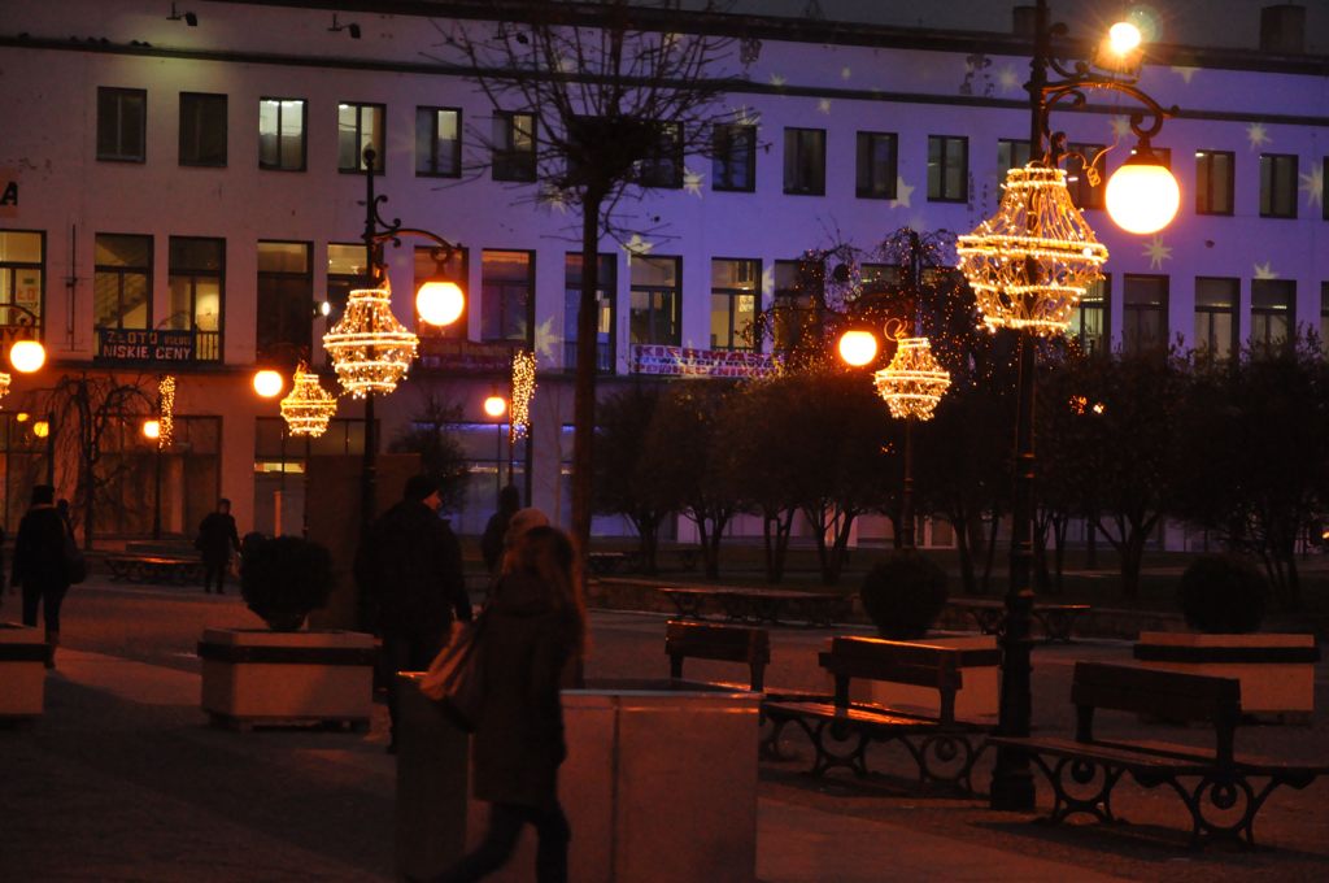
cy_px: 442
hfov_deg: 19.5
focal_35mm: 105
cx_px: 664
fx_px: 3871
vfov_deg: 13.0
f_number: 5.3
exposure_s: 1/60
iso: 2000
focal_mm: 70
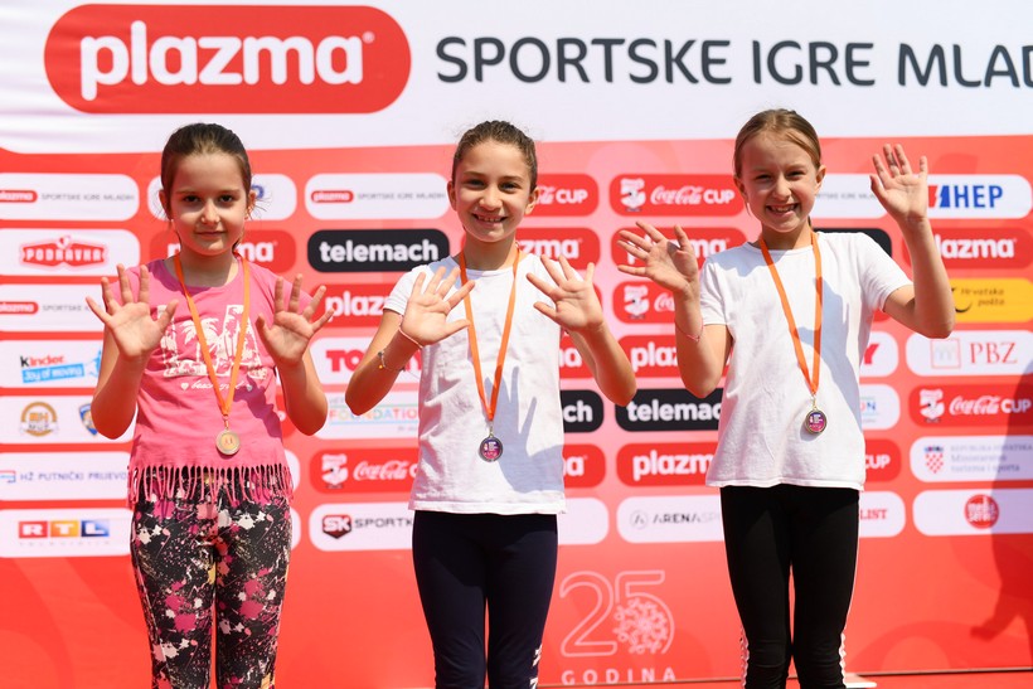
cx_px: 516
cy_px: 344
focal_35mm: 50
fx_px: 1435
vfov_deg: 27.0
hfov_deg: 39.6
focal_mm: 50
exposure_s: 1/3200
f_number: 2.8
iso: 100
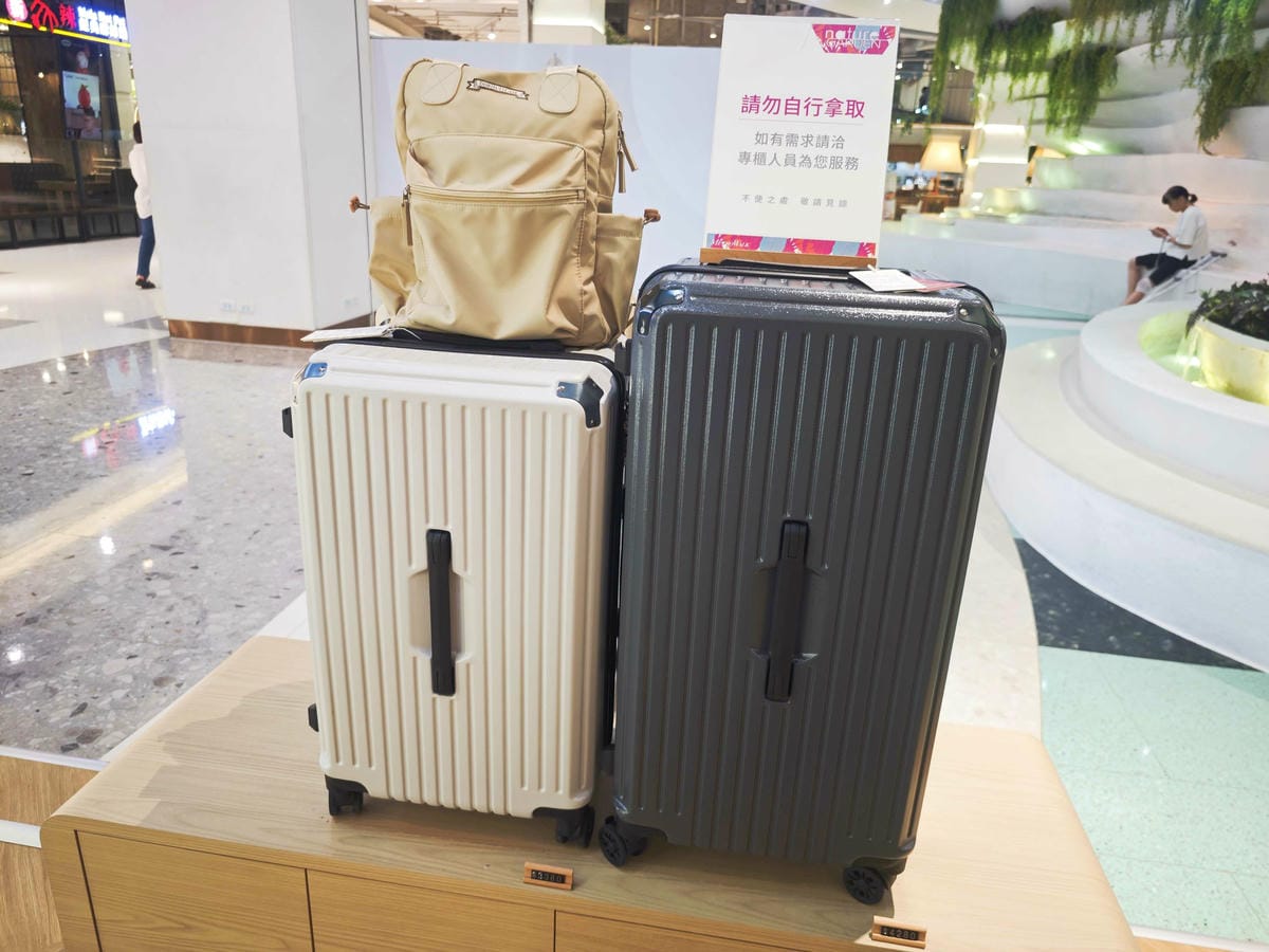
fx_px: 843
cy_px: 476
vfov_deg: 58.9
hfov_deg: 73.9
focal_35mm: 23
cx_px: 634
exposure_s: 1/60
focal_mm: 8.72
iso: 400
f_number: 1.63
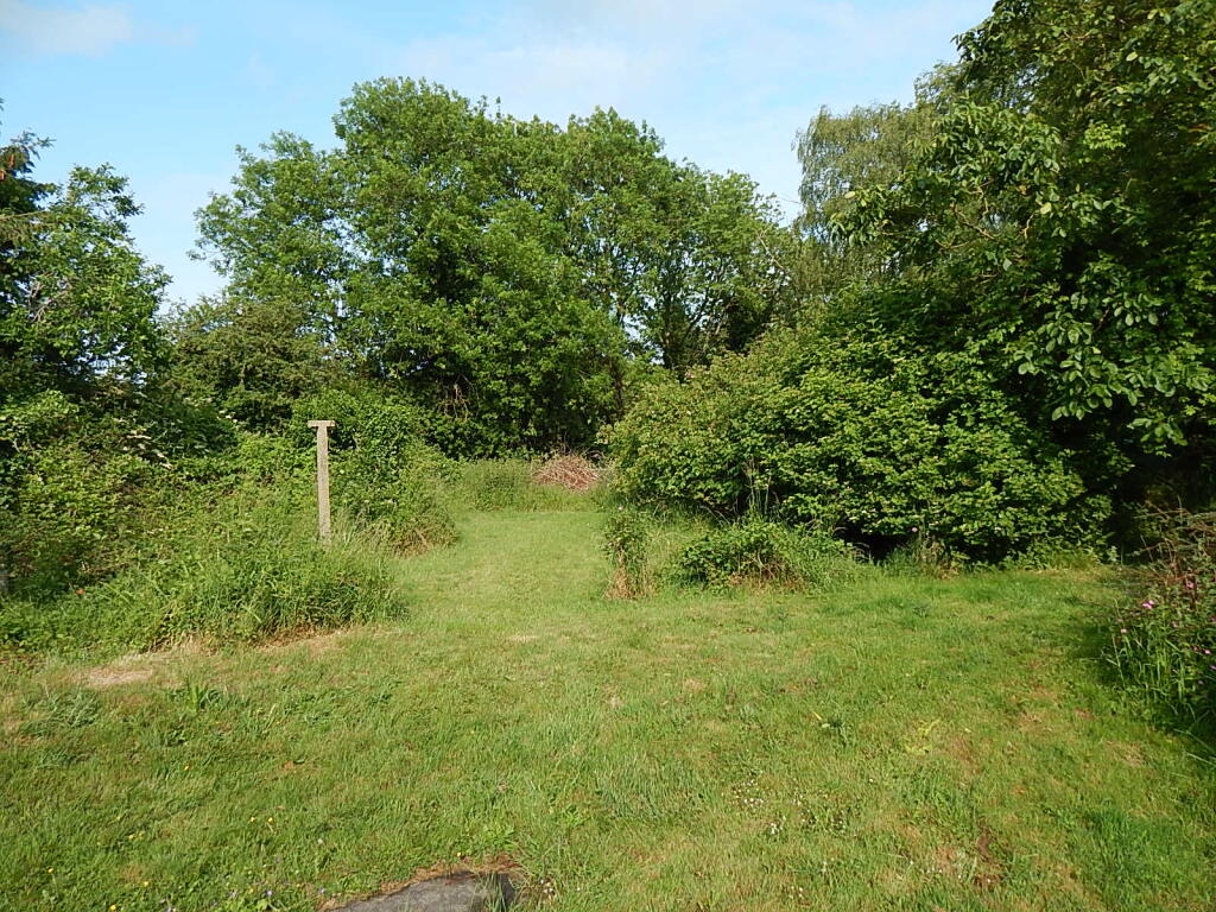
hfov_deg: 76.4
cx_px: 608
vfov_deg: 61.1
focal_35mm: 22
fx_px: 773
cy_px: 456
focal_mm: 4
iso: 125
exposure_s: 1/800
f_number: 3
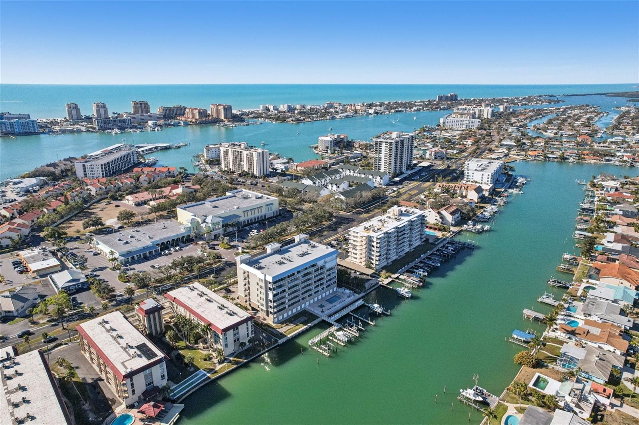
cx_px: 320
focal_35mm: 22
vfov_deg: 57.2
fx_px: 390
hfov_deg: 78.6
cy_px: 212
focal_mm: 8.4
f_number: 2.8
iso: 400
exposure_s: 1/2500
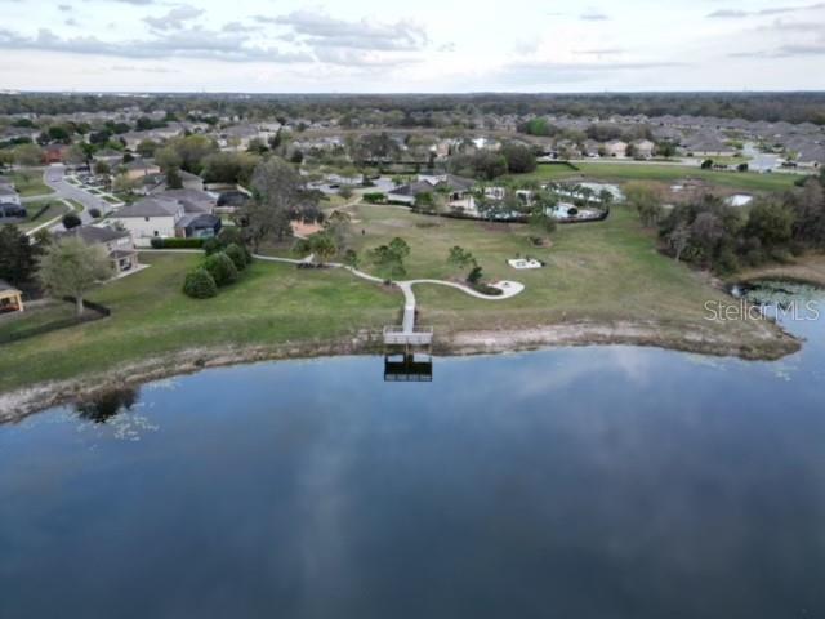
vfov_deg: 56.8
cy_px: 310
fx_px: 572
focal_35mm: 24
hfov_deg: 71.6
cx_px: 412
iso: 120
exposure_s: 1/250
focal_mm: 6.72
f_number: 1.7
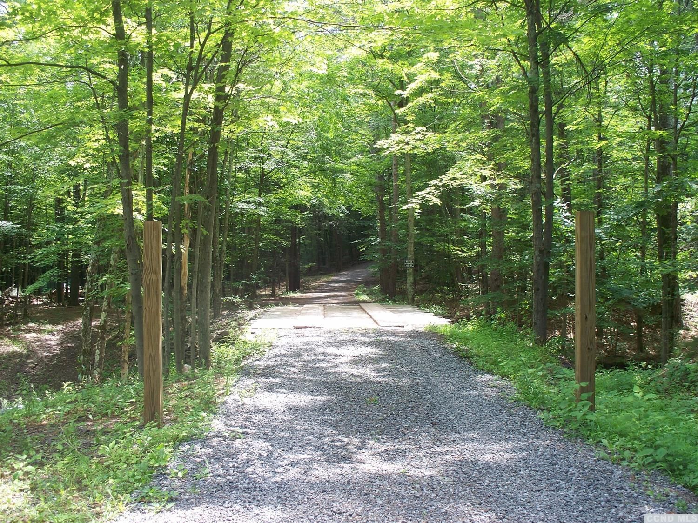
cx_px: 349
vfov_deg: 39.6
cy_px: 262
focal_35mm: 36
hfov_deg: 51.4
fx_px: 726
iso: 80
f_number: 2.8
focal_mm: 7.54
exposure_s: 1/100
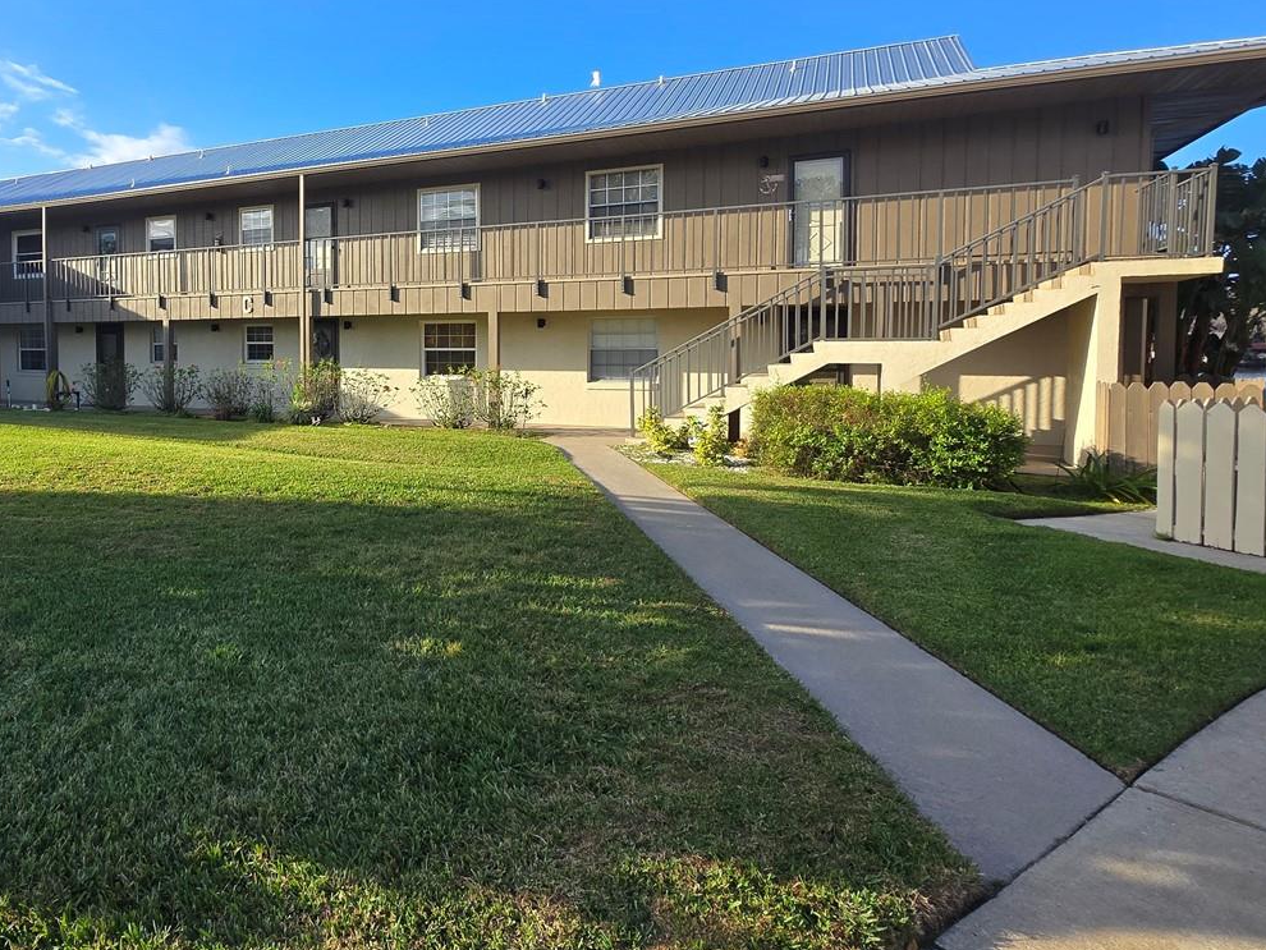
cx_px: 400
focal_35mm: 21
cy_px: 373
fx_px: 768
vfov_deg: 62.8
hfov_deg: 75.9
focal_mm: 2.2
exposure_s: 1/947
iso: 50
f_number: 2.2
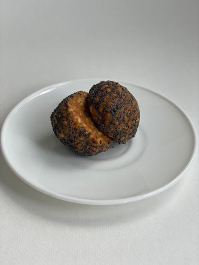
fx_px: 399
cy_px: 132
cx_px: 100
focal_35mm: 52
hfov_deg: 28.0
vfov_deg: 36.8
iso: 64
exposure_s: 1/122
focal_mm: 6
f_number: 2
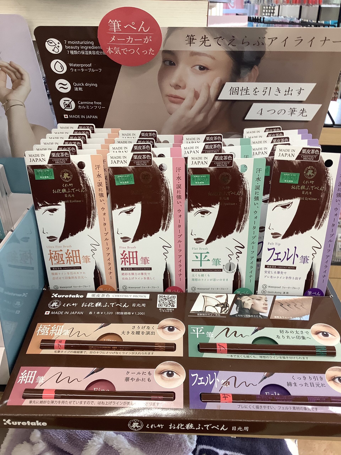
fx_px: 407
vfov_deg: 58.4
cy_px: 228
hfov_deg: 45.4
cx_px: 170
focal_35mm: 31
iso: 64
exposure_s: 1/50
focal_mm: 3.3
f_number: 2.4
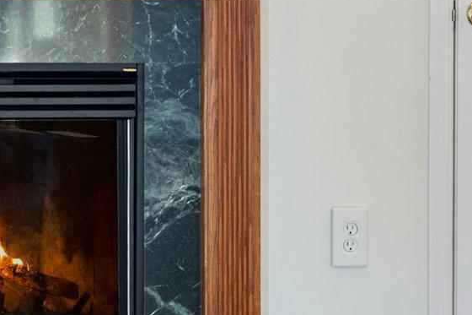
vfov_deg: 10.5
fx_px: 1678
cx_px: -55
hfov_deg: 15.6
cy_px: -78
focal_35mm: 128
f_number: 8
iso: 500
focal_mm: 35
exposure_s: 1/6
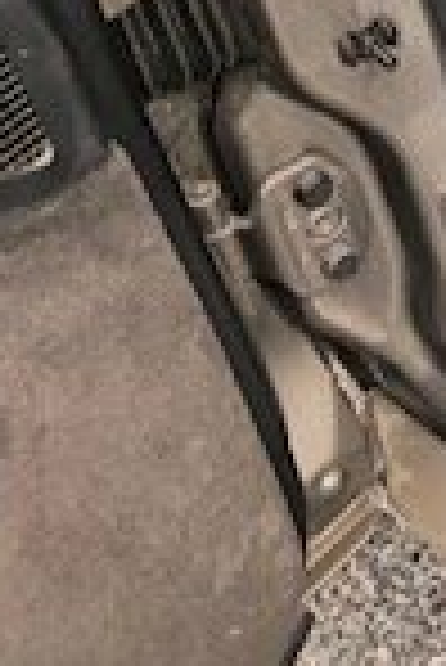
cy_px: -261
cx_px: 1397
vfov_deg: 15.3
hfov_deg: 8.7
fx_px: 2336
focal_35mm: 126
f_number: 1.8
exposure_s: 1/100
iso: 40
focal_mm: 4
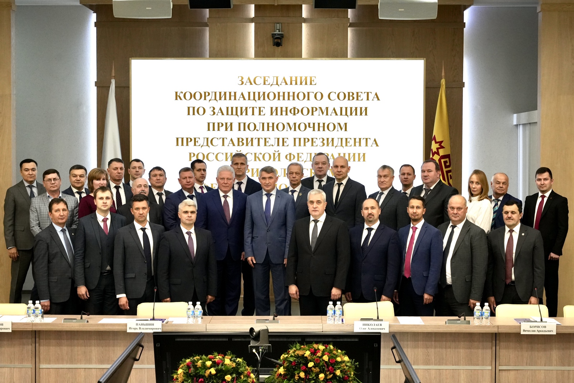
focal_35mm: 62
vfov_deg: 22.1
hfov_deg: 32.6
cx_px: 287
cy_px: 192
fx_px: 981
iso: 4000
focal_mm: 61.5
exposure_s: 1/160
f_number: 6.3
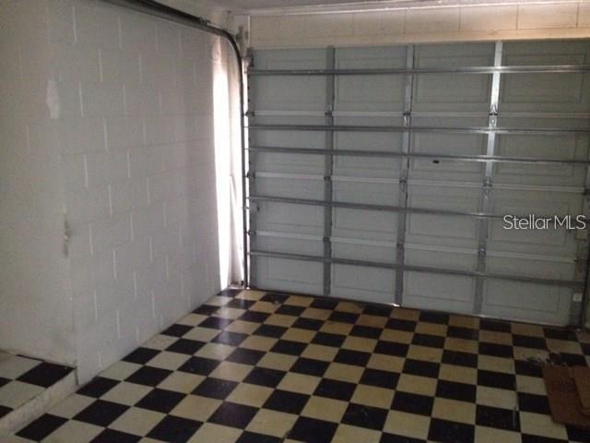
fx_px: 597
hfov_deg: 52.6
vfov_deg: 40.7
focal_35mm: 35
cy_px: 222
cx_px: 295
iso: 800
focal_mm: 4.28
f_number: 2.4
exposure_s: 1/16
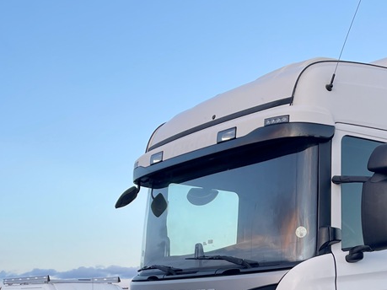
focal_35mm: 58
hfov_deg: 31.9
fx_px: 648
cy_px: 296
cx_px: 336
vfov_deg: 24.0
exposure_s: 1/321
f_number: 1.6
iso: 32
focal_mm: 4.2
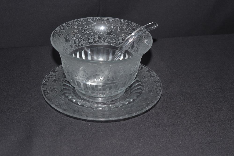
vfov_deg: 22.6
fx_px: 390
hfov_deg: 33.4
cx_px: 117
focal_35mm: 60
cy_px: 78
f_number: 8
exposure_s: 1/60
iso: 100
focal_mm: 40
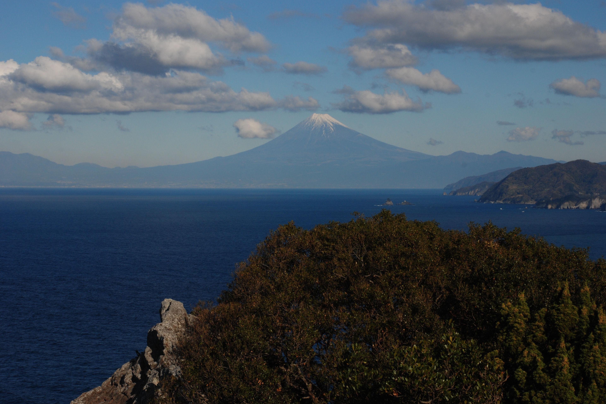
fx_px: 1330
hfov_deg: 25.7
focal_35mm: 79
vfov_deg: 17.3
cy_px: 202
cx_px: 301
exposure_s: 1/500
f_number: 13
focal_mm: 52
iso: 200
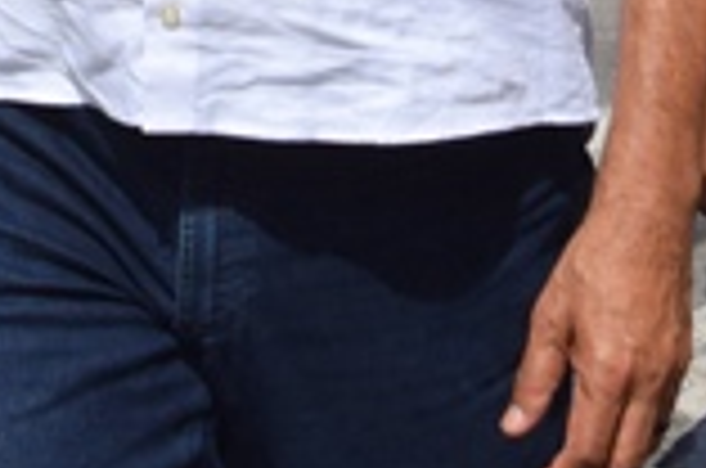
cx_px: 621
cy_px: -828
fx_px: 5852
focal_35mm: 299
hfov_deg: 6.9
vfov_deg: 4.4
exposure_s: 1/400
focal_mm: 26
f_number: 10
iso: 200
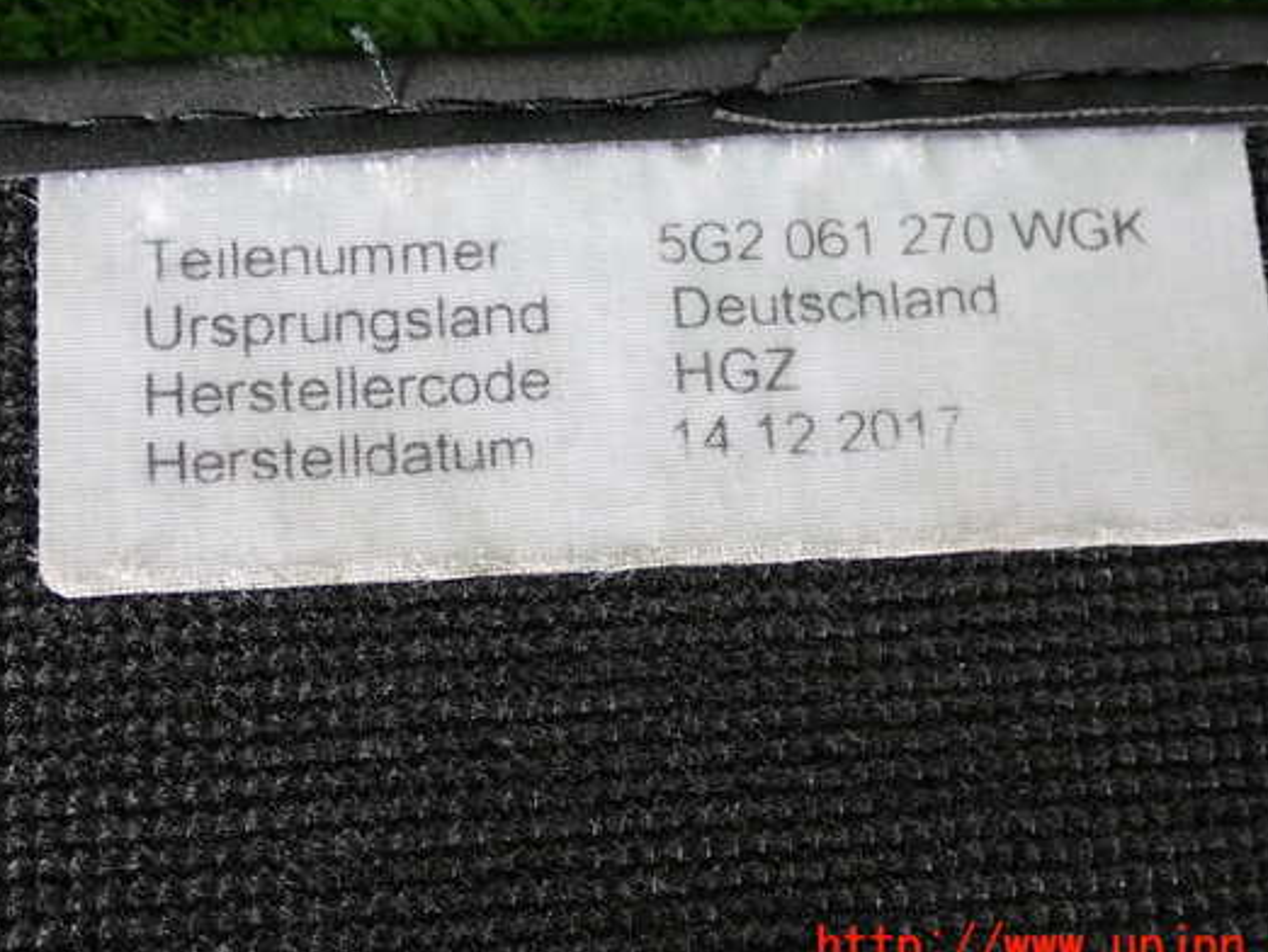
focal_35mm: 54
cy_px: 432
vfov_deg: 27.0
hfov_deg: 35.5
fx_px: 1979
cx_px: 636
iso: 200
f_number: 3.1
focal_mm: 8.4
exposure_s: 1/50
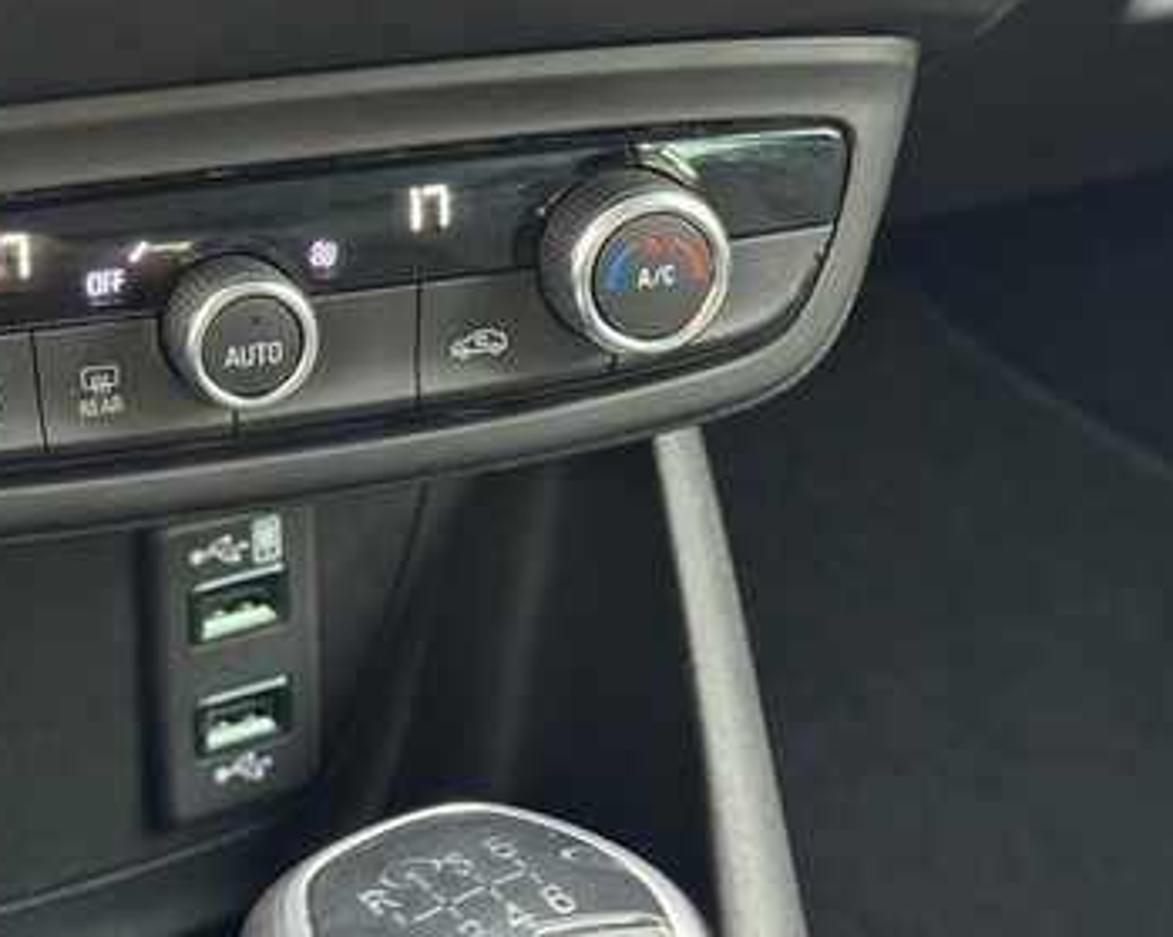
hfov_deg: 22.0
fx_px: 2985
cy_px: 185
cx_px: 276
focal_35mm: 86
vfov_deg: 17.7
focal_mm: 6.76
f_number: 1.78
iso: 320
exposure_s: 1/40
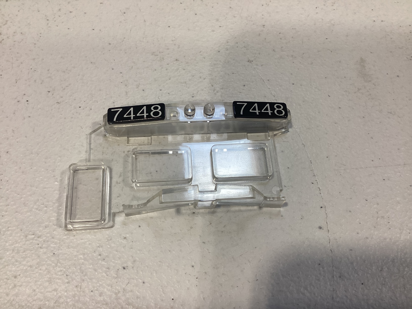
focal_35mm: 31
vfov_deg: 45.4
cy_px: 154
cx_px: 206
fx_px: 369
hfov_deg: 58.4
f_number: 2.4
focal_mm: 3.3
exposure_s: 1/60
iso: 64
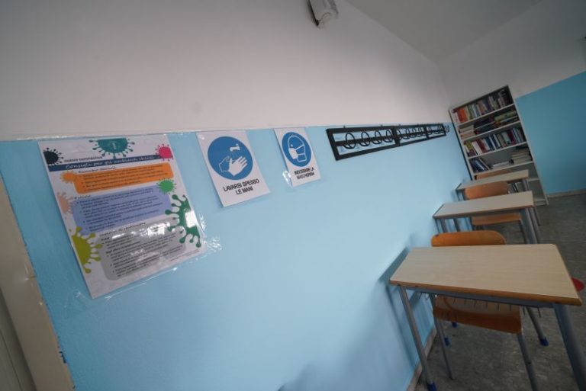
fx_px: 195
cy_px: 196
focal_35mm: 12
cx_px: 293
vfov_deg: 90.1
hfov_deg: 112.6
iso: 1000
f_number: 5.6
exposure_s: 1/125
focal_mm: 12
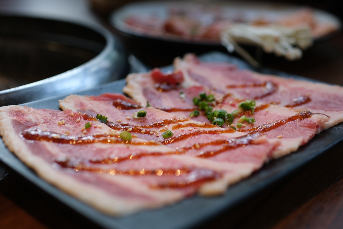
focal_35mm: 45
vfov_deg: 29.9
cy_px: 114
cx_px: 172
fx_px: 429
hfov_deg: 43.6
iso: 250
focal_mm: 30
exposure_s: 1/100
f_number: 2.5
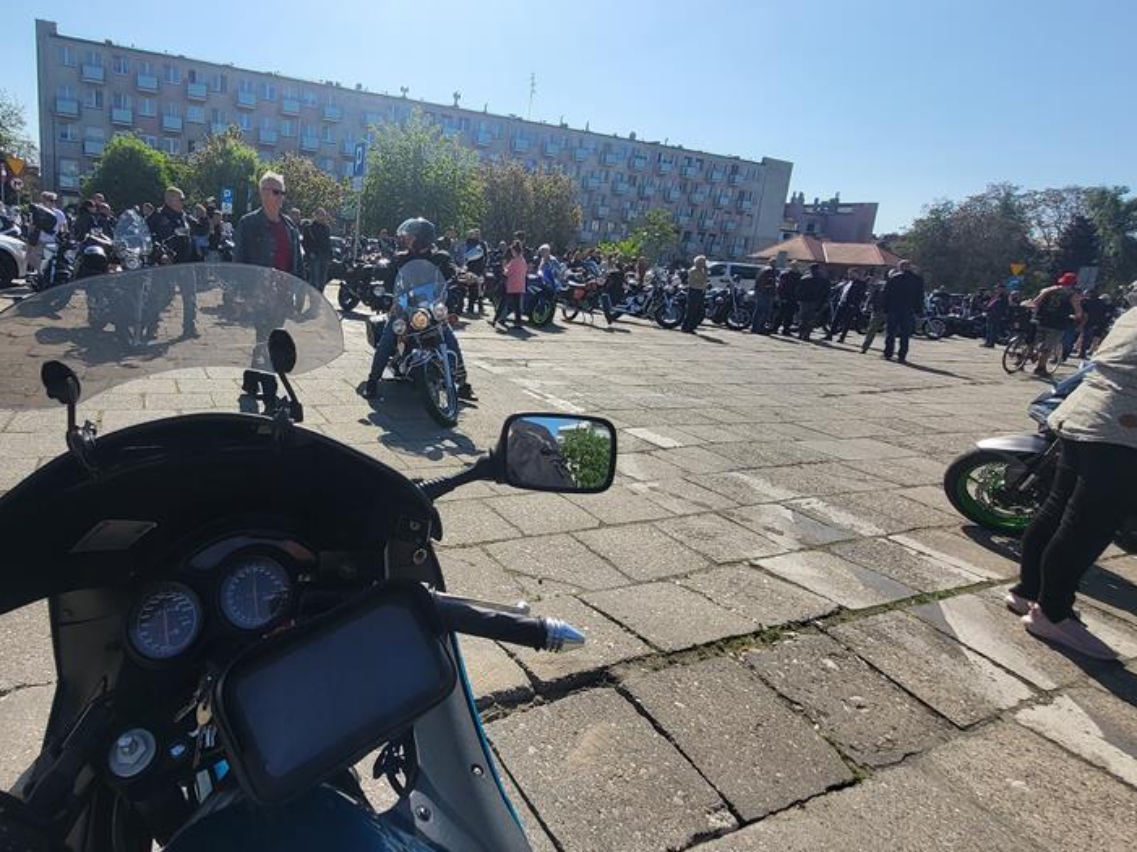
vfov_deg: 68.5
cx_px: 414
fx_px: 624
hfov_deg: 82.8
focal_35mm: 19
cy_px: 385
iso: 32
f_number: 2.2
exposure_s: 1/1453
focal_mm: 1.74
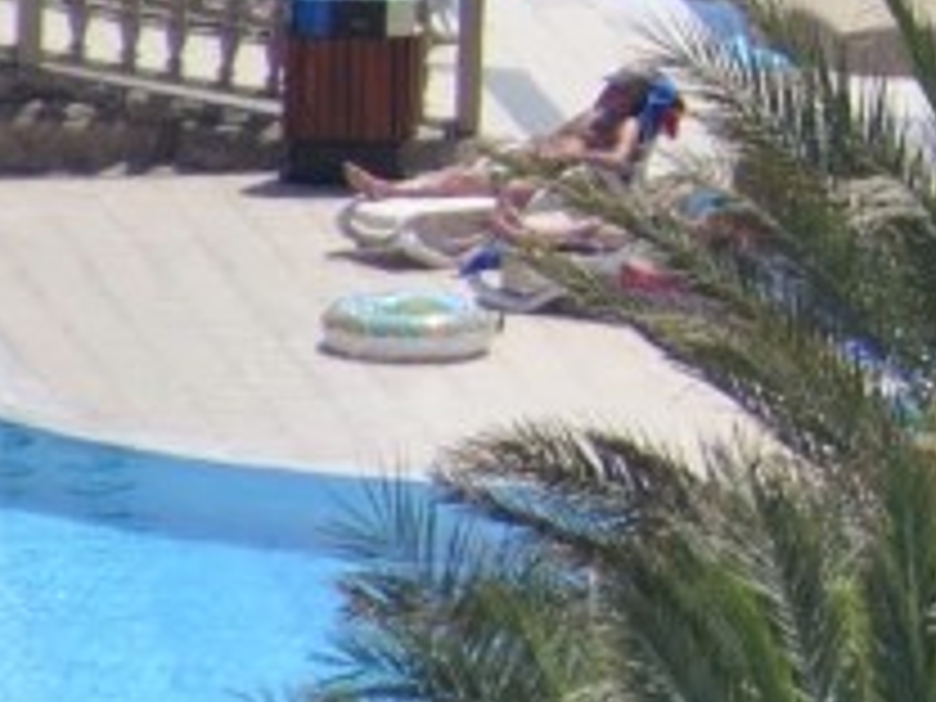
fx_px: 43047
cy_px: -495
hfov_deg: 1.2
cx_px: 2176
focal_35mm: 1592
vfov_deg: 0.9
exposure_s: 1/1250
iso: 200
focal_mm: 200
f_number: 5.6
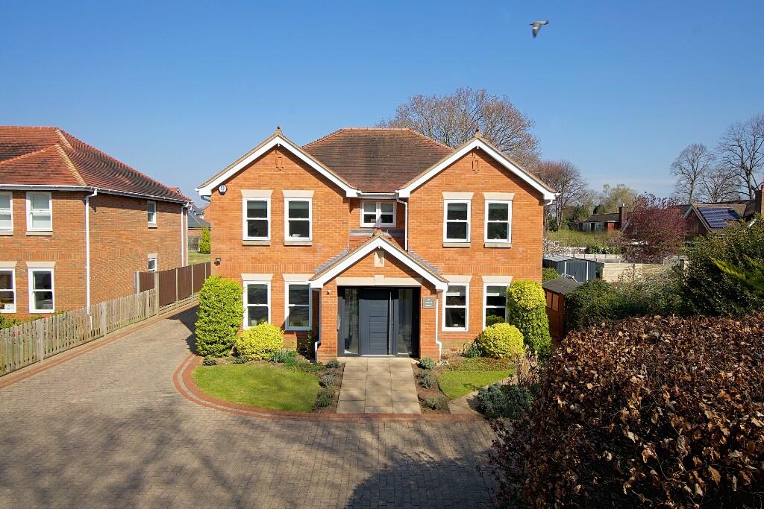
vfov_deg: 59.5
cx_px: 382
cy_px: 254
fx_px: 446
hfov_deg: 81.2
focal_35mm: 21
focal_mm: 14
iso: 100
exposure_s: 1/200
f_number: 10
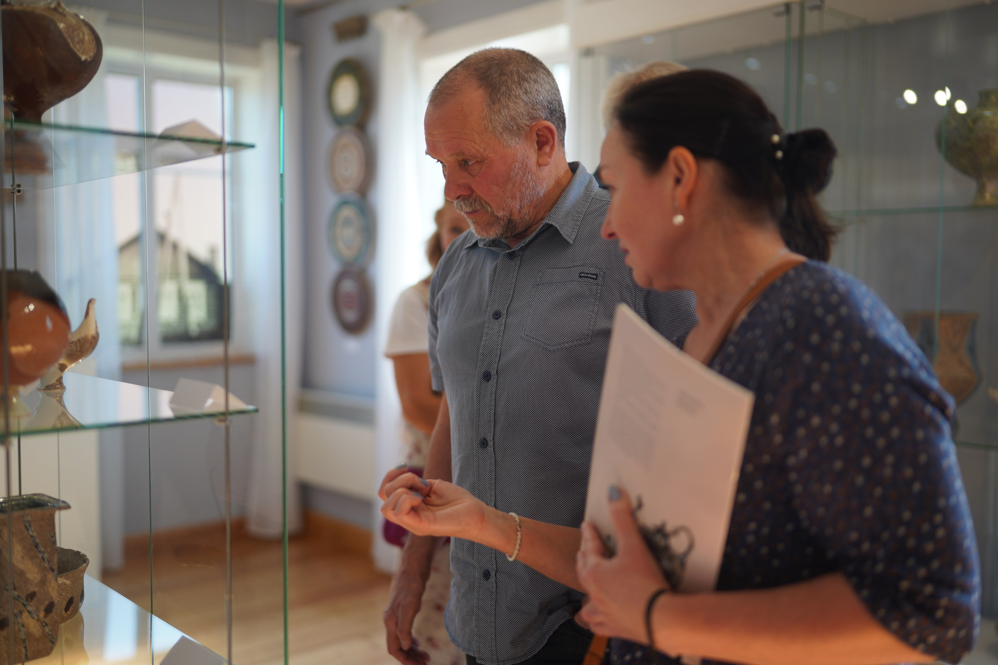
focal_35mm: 35
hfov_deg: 54.4
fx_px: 970
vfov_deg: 37.9
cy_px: 332
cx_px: 499
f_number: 1.2
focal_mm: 35
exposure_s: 1/320
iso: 200
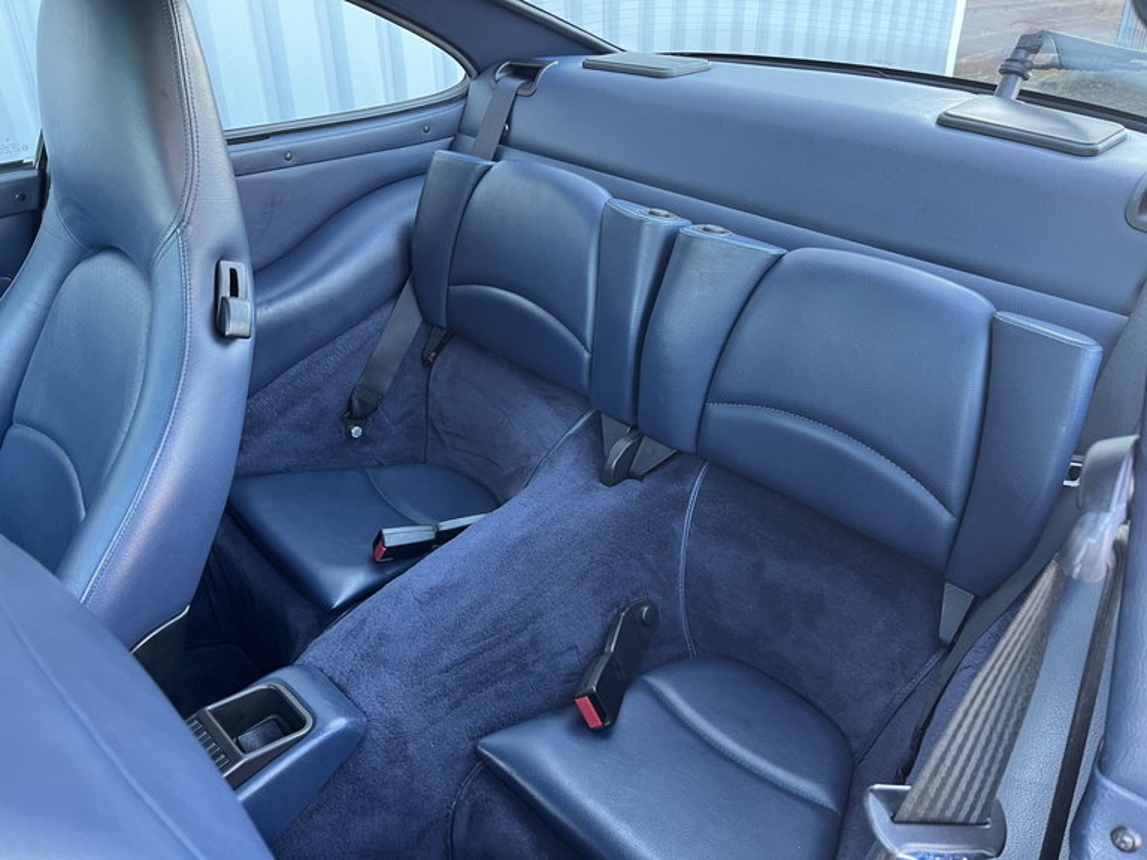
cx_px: 574
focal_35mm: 26
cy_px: 430
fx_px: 862
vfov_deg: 53.1
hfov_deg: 67.3
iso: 160
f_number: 1.6
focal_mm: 5.1
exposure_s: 1/60
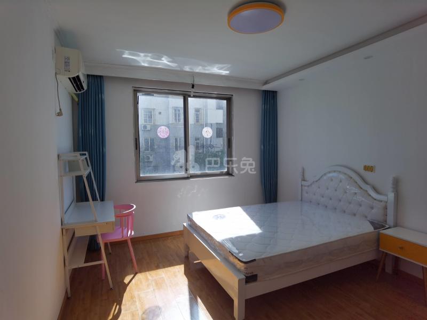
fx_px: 222
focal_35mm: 18
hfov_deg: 87.8
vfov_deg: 71.6
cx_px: 214
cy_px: 160
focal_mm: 4.4
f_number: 1.8
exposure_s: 1/633
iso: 50
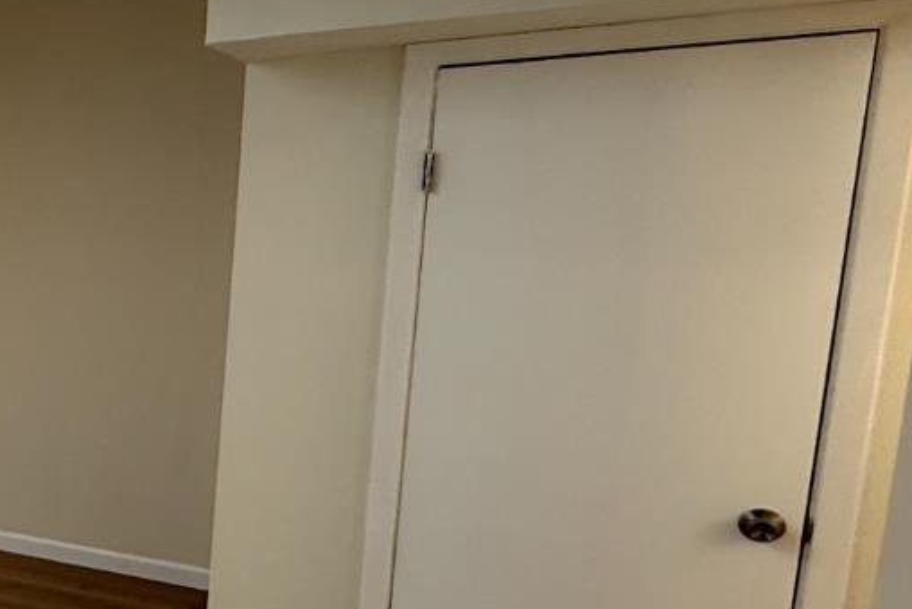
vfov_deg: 31.1
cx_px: -341
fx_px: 1090
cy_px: 382
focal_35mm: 43
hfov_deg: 31.6
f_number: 2.2
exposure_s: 1/120
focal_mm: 2.22
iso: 125
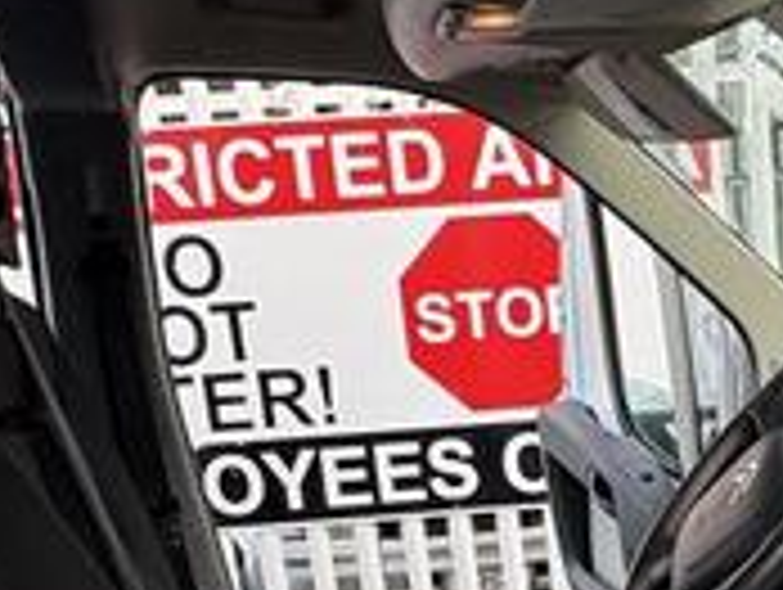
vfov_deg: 19.6
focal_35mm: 72
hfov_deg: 25.3
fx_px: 1631
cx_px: 837
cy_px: 658
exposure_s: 1/99
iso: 100
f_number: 2.2
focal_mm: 2.22
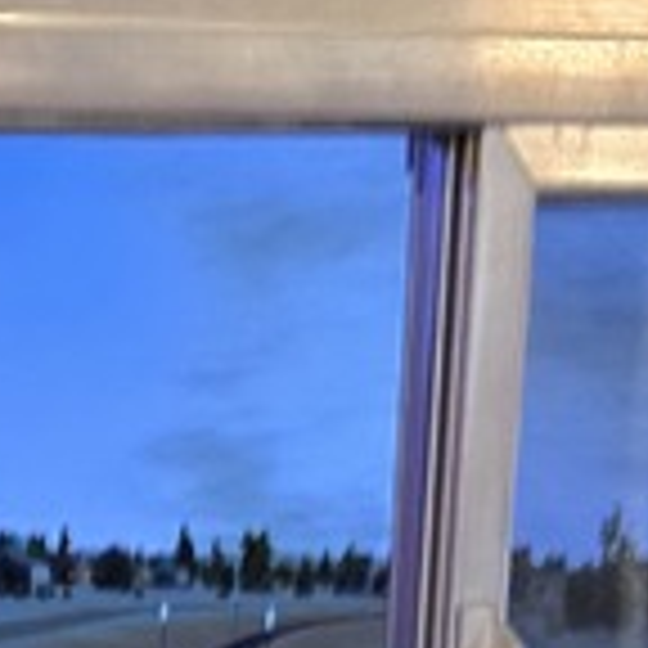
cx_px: -360
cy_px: 1503
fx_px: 3071
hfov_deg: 11.5
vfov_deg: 10.5
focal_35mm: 145
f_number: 1.8
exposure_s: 1/120
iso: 500
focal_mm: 5.4
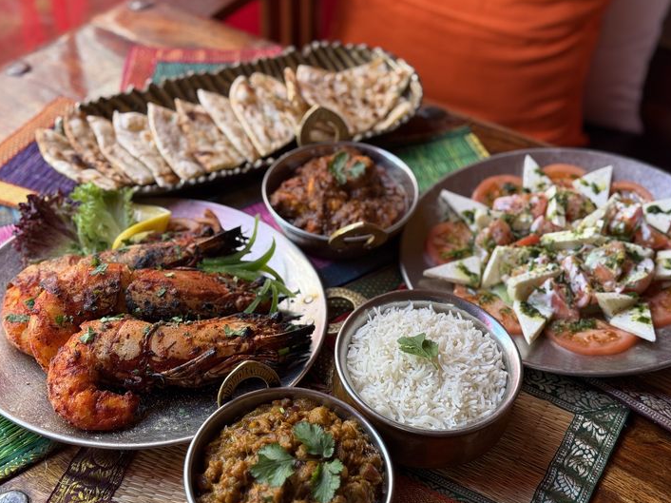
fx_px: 988
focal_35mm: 51
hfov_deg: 37.5
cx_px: 323
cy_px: 257
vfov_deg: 28.5
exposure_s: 1/91
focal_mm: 6.76
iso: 100
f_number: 1.78
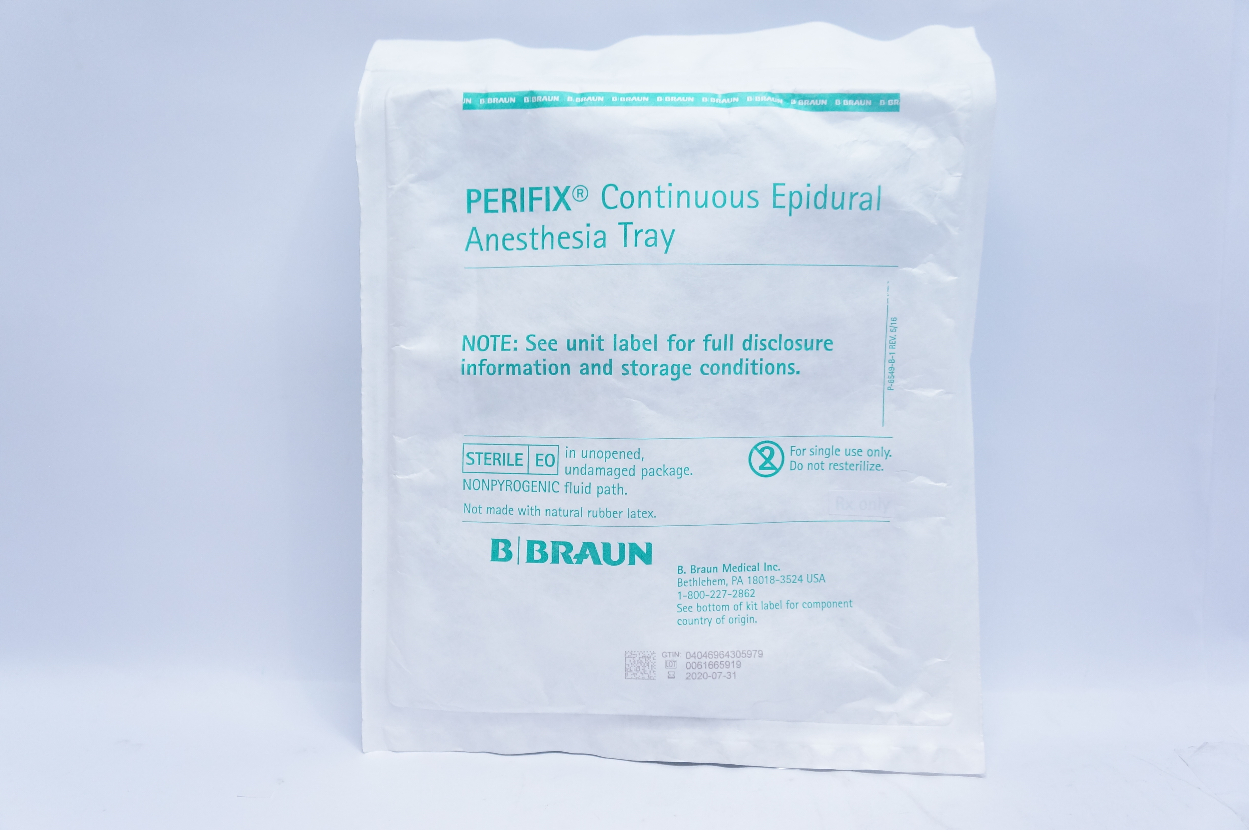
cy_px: 415
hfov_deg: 55.2
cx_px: 624
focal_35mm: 34
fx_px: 1196
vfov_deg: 38.3
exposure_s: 1/160
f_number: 4
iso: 800
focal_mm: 23
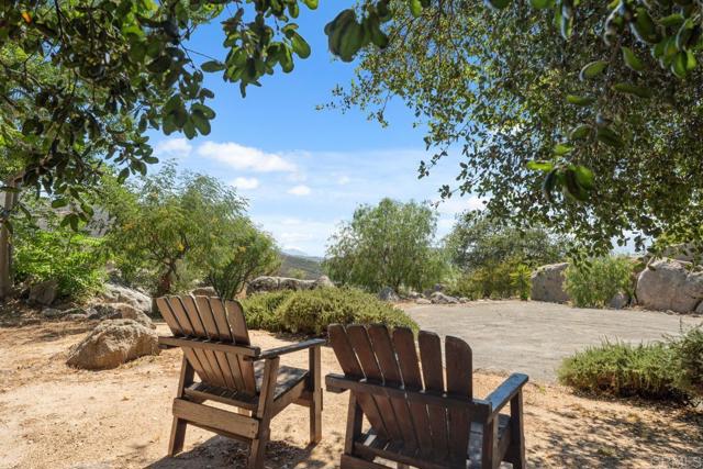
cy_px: 234
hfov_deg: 79.3
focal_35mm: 22
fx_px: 424
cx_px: 352
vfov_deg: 57.9
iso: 400
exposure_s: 1/500
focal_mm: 21.7
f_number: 8
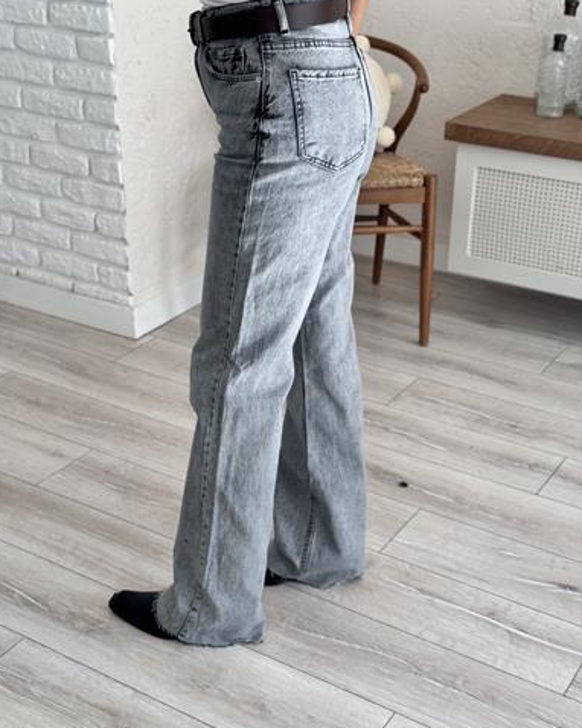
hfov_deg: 29.7
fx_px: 1099
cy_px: 379
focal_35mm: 51
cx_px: 289
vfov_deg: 36.7
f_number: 1.78
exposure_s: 1/218
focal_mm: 6.76
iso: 64
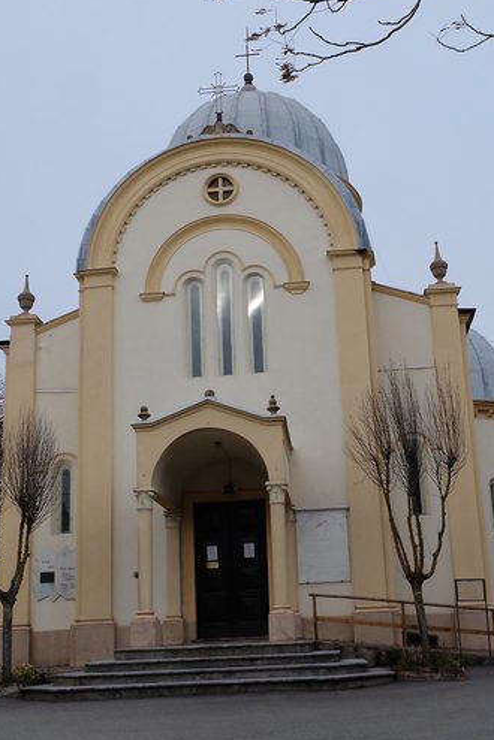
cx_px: 257
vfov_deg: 48.4
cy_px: 405
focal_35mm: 40
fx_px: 823
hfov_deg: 33.4
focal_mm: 22.2
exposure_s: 1/350
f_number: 16
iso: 1600
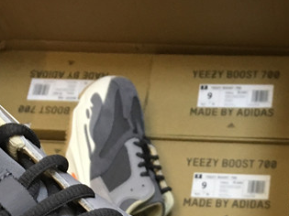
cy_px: 331
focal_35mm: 92
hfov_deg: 20.8
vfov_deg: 14.8
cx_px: 266
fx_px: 768
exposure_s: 1/33
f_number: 2.2
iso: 125
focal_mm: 4.15
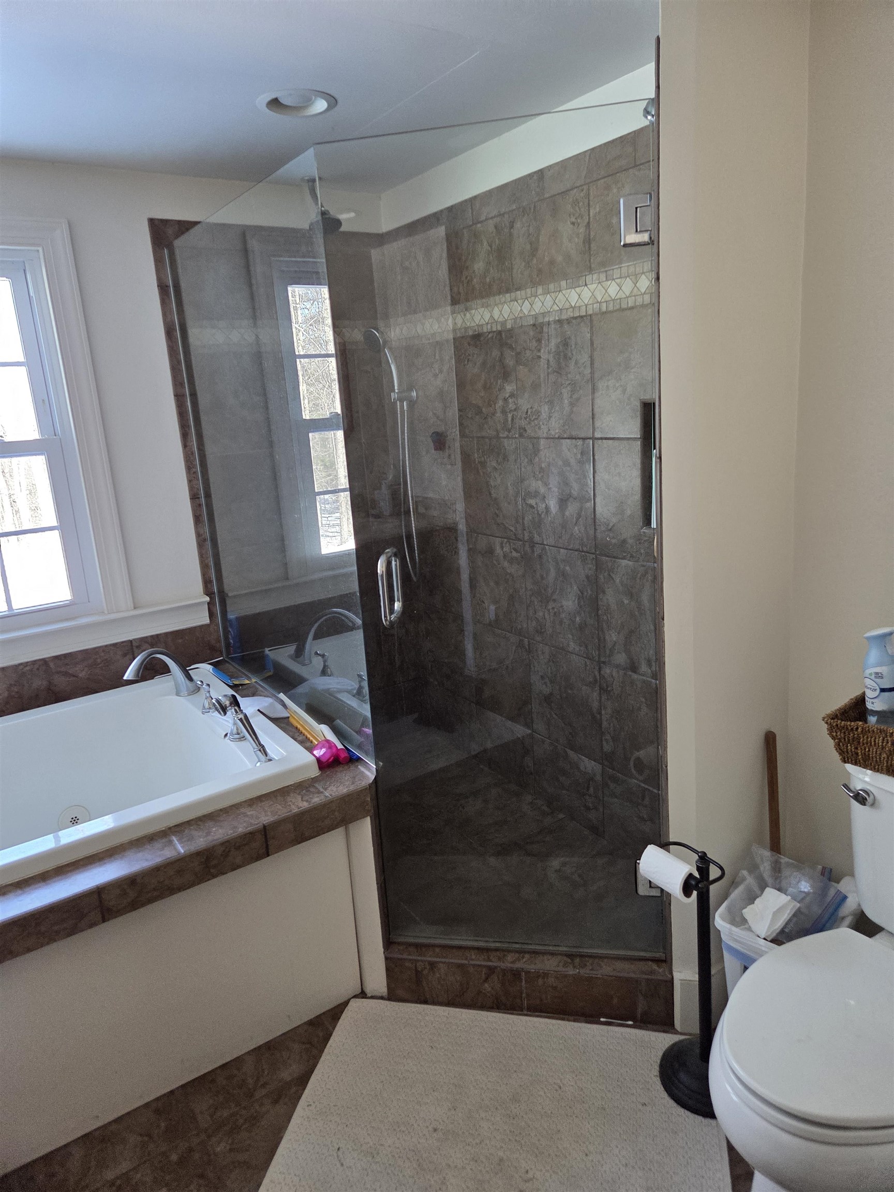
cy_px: 596
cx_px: 447
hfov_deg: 58.9
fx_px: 792
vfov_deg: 73.9
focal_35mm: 23
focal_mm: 5.4
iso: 200
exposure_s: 1/120
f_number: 1.8
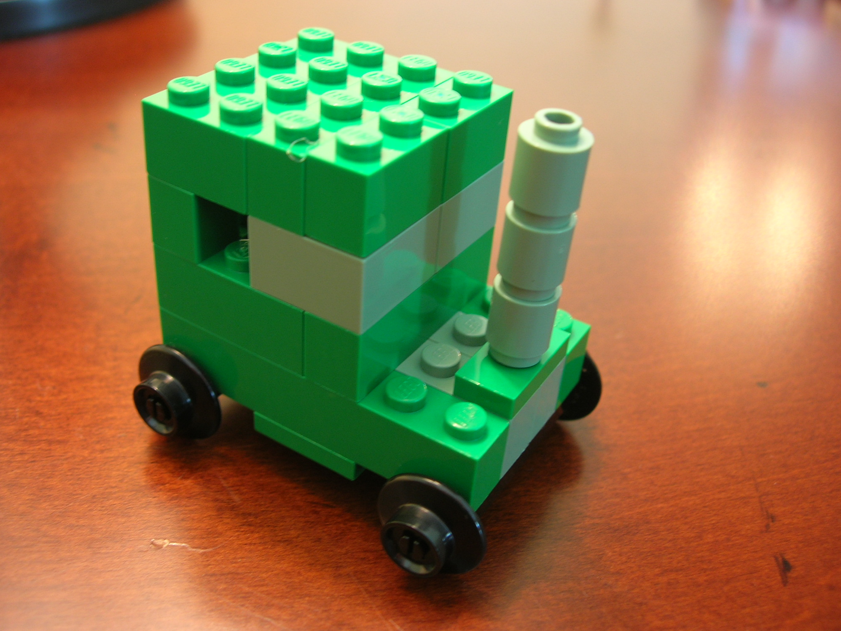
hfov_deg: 47.9
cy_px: 317
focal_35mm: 39
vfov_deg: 36.8
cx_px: 423
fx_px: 948
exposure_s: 1/4.1
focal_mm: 7.8
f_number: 2.8
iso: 64
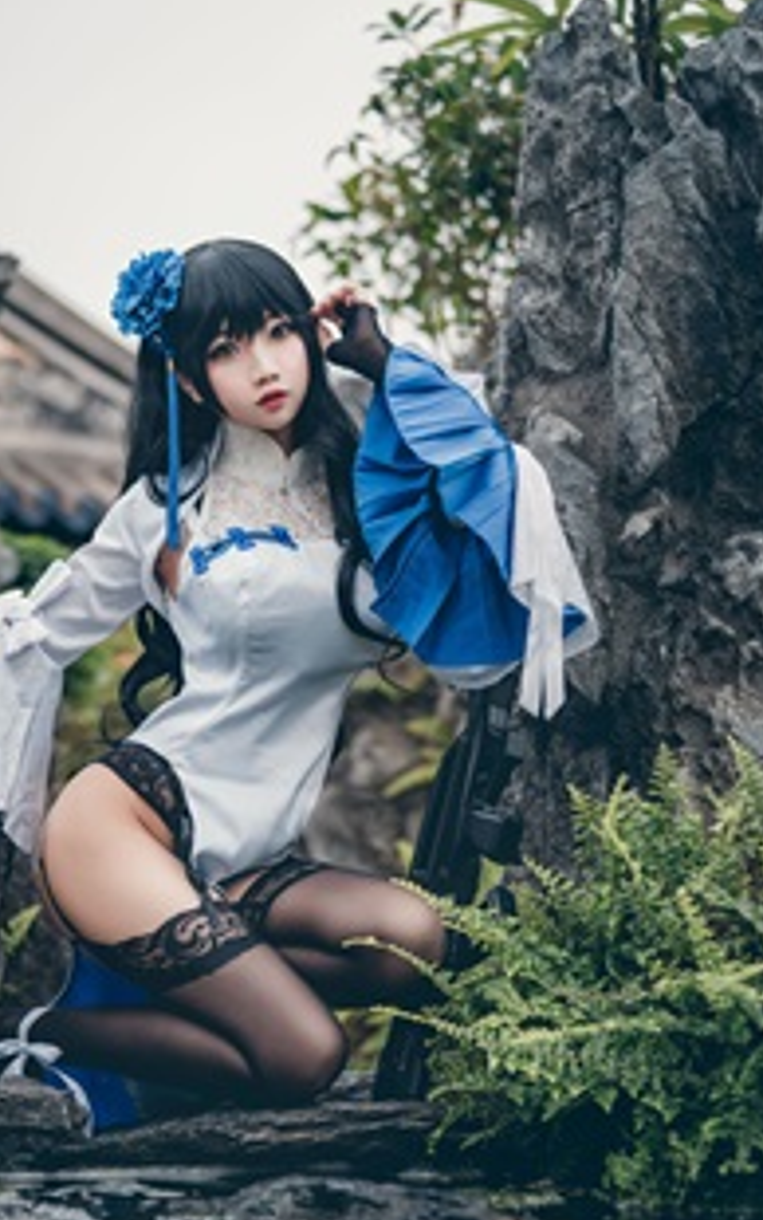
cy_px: 740
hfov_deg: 18.8
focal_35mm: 69
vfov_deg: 29.7
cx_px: 256
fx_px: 2294
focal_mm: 50
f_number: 1.8
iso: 100
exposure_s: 1/400
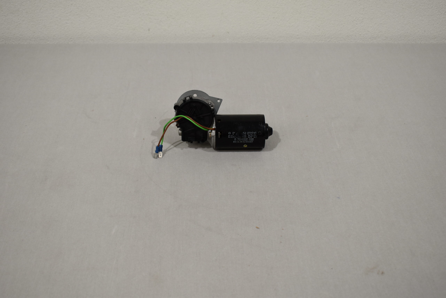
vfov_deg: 28.9
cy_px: 149
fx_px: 576
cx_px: 223
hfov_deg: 42.3
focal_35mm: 46
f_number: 5.6
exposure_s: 1/125
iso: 360
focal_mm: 31
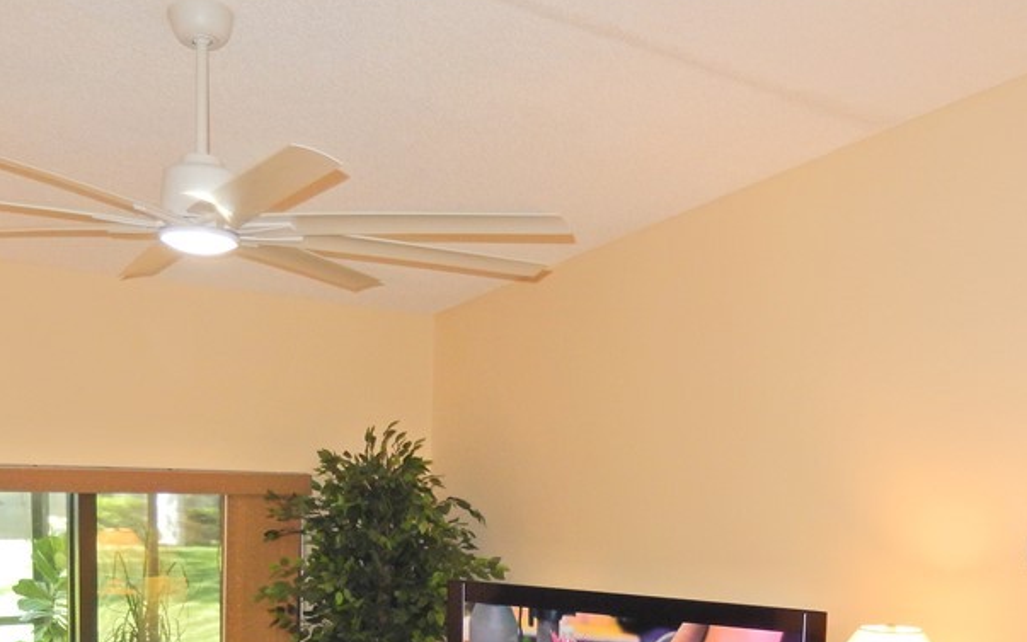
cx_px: 569
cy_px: 632
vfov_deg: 27.1
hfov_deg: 44.3
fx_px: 1260
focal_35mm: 45
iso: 200
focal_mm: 4.5
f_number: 3.4
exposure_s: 1/30
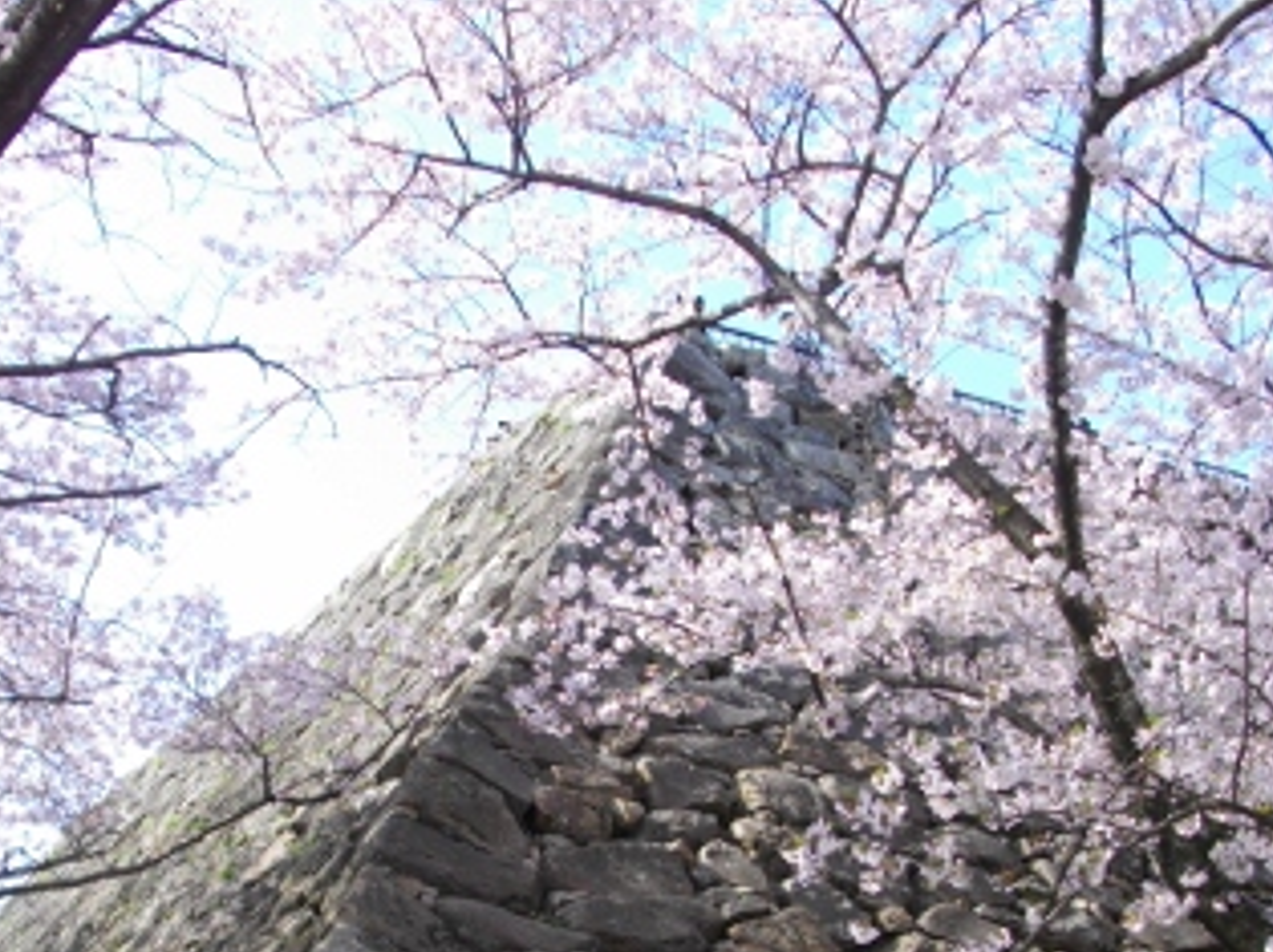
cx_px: 568
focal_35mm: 51
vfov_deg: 28.0
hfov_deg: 37.5
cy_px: 756
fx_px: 1874
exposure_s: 1/500
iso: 100
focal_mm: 5.7
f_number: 2.9
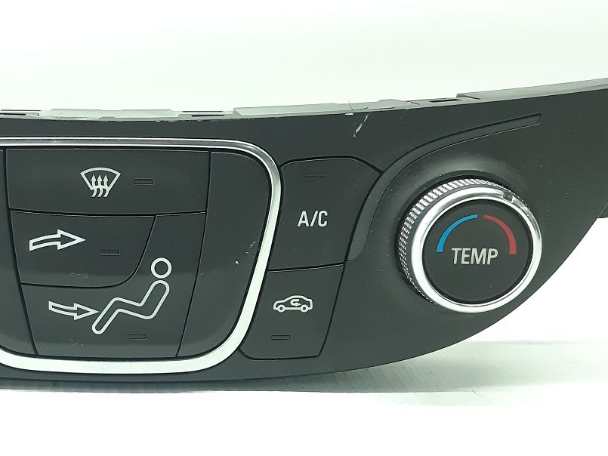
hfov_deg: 32.7
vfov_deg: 25.6
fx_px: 1001
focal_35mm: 57
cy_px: 292
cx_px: 109
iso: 250
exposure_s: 1/50
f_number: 1.7
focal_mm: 3.93
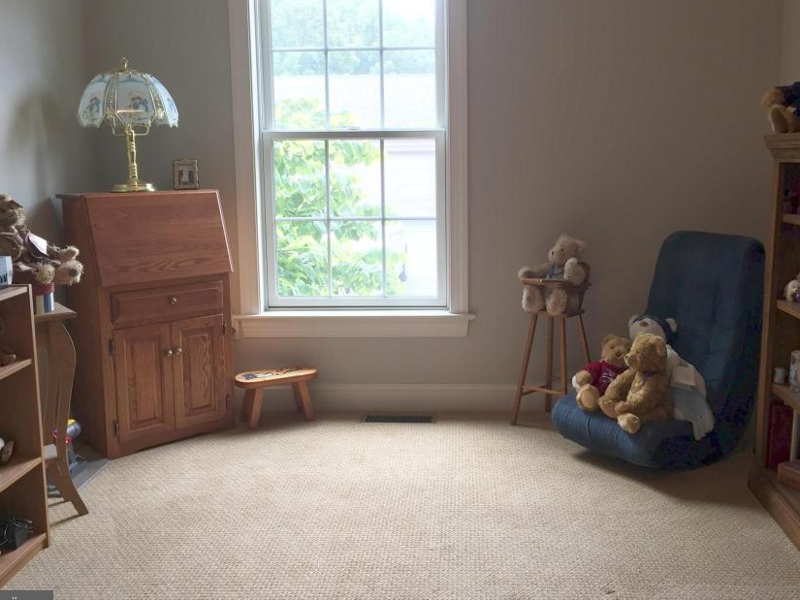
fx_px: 832
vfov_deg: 39.6
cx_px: 429
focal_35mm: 36
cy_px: 258
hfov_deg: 51.3
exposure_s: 1/40
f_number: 2.2
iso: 32
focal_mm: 4.15
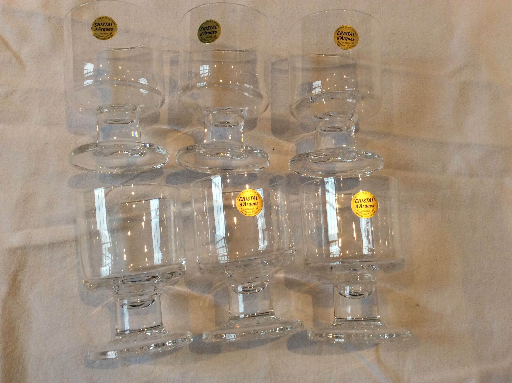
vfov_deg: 44.1
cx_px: 256
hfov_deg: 56.9
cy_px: 192
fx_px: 473
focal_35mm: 32
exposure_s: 1/25
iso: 80
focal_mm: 3.3
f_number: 2.4
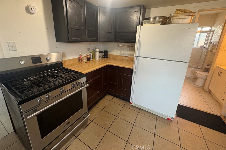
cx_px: 110
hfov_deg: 100.4
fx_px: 94
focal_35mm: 15
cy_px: 64
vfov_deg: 76.9
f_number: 2.2
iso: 200
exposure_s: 1/60
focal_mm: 2.22
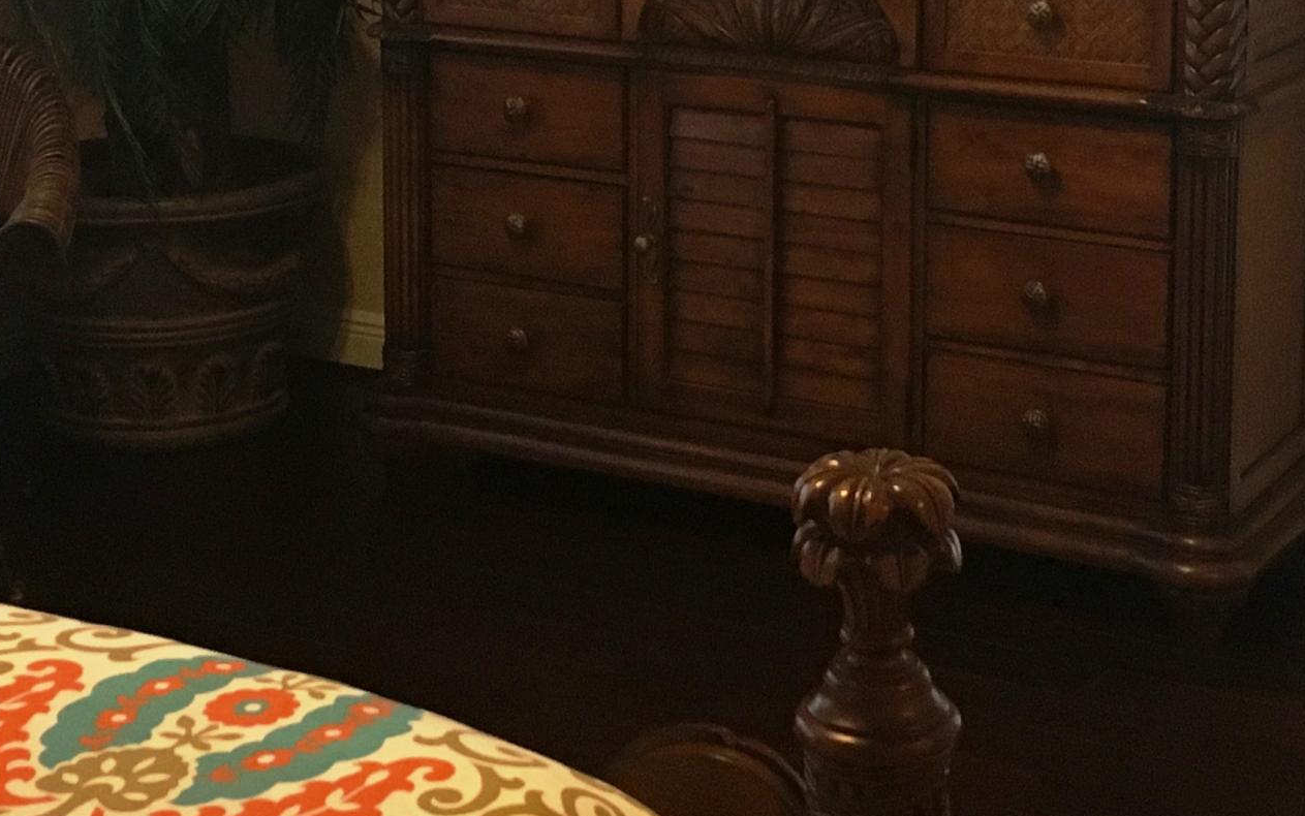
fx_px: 2597
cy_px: -48
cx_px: 700
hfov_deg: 28.2
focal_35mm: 73
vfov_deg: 17.4
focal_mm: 4.15
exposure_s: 1/30
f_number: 2.2
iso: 200
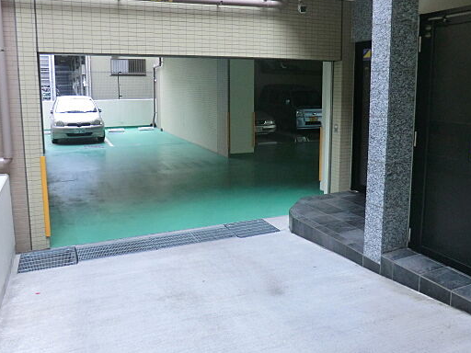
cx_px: 246
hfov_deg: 59.9
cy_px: 142
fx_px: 408
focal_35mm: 30
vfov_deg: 46.5
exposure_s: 1/60
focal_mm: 4.3
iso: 160
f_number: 3.2
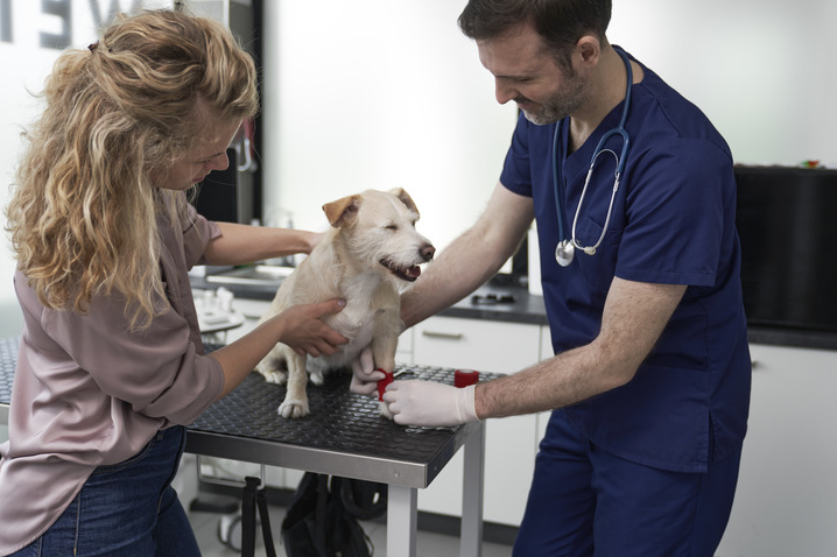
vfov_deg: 35.0
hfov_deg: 50.7
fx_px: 883
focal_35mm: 38
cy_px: 257
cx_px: 403
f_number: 2.8
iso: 125
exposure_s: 1/250
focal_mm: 35
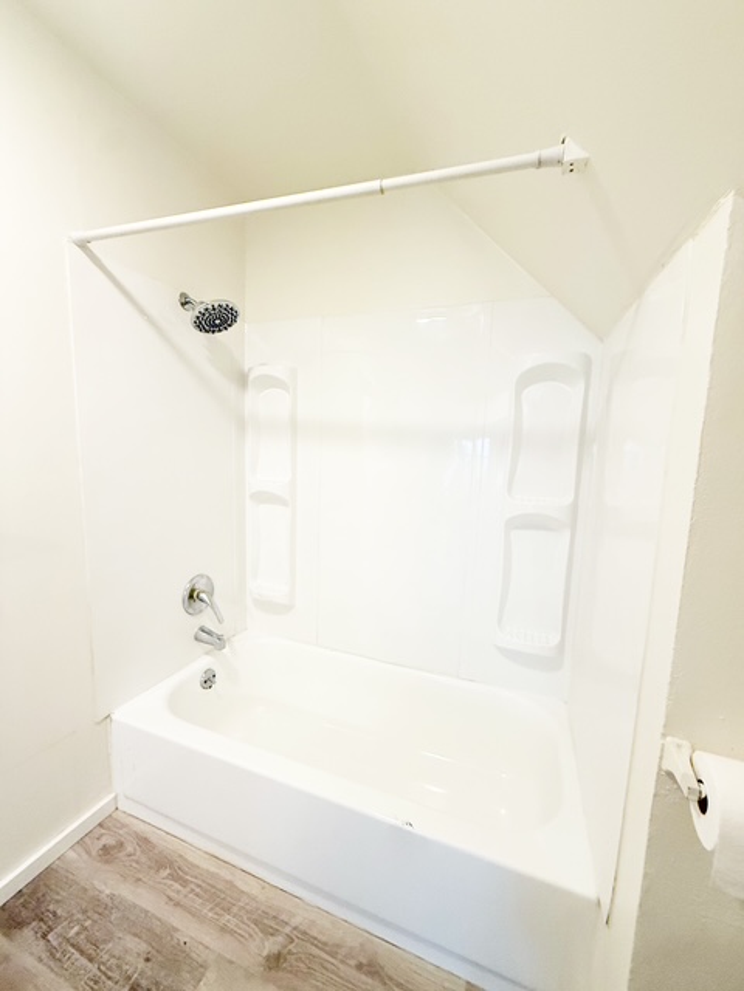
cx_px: 372
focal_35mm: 14
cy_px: 496
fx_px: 401
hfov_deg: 85.7
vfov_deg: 102.1
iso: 400
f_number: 2.2
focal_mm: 2.22
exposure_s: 1/60
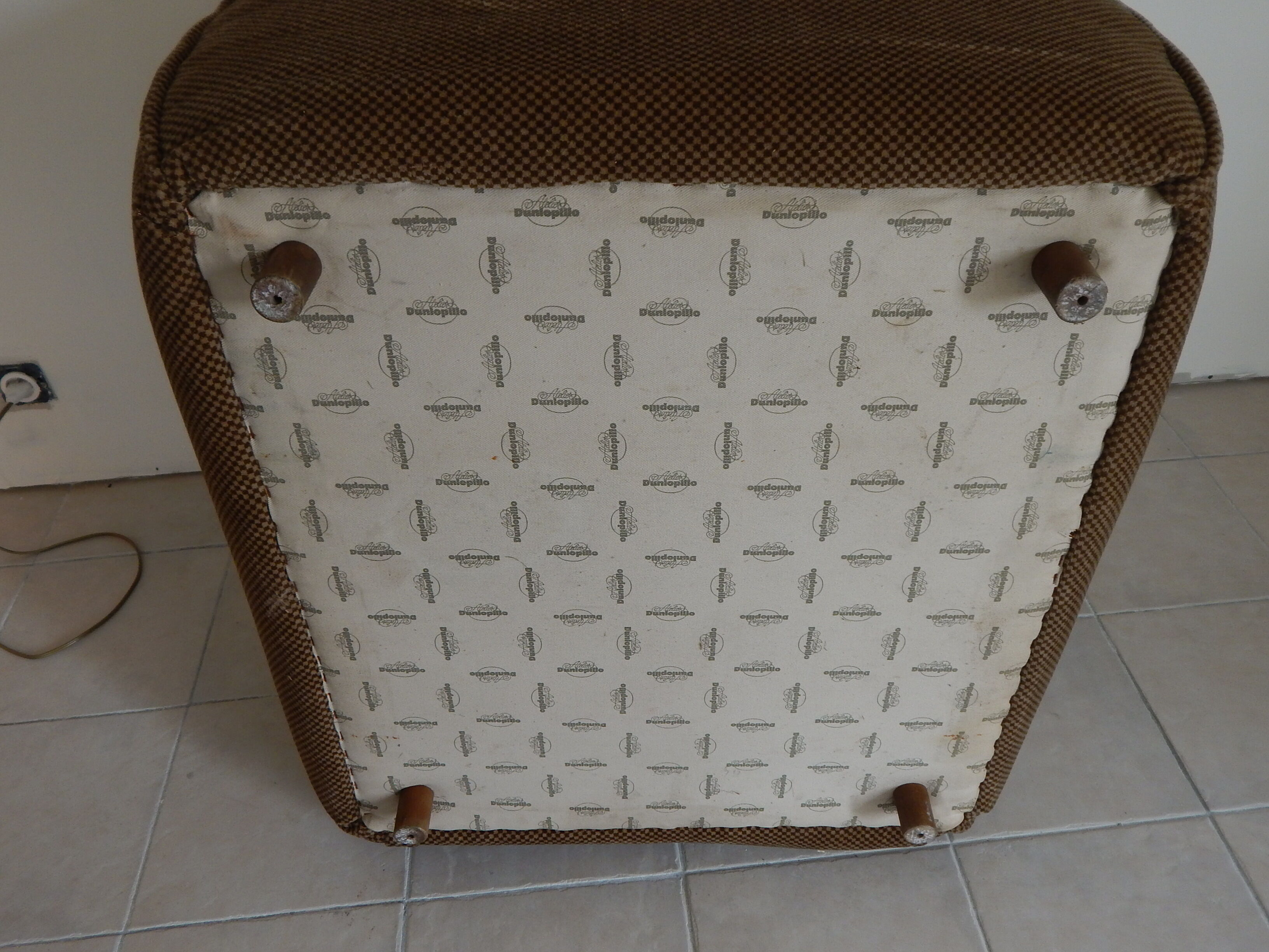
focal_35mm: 28
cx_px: 634
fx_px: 1026
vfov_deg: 49.7
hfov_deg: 63.4
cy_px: 476
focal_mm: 5.1
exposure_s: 1/30
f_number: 3.2
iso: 160
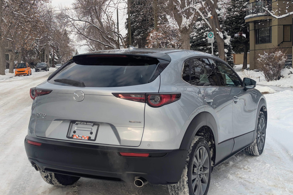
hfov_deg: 38.9
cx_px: 148
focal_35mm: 51
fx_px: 415
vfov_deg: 26.5
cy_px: 103
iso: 44
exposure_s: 1/347
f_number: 1.85
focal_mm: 6.81
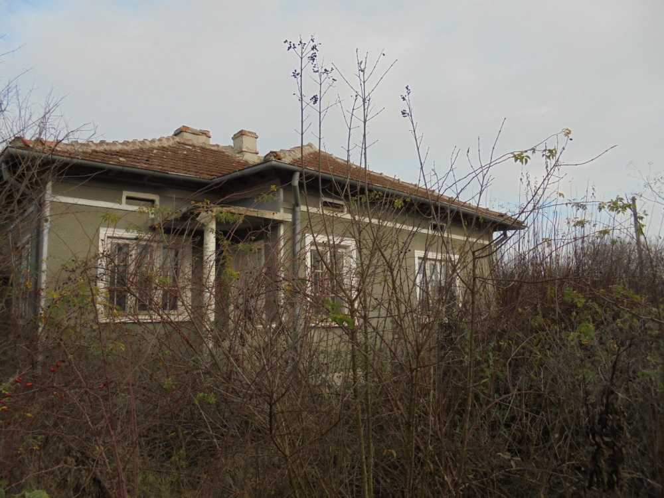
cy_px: 249
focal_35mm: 26
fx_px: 499
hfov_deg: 67.3
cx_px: 332
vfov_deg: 53.1
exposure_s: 1/500
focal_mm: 4.6
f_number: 3.5
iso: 100
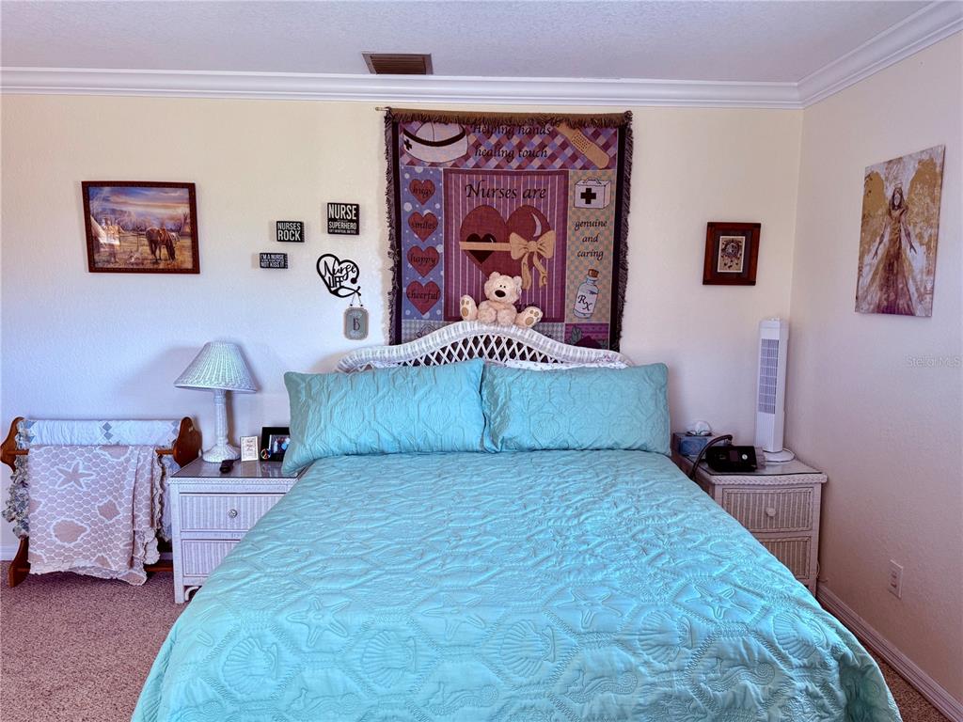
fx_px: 668
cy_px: 361
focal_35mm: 24
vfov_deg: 56.8
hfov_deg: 71.6
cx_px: 482
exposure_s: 1/60
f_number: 1.78
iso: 125
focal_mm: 6.76
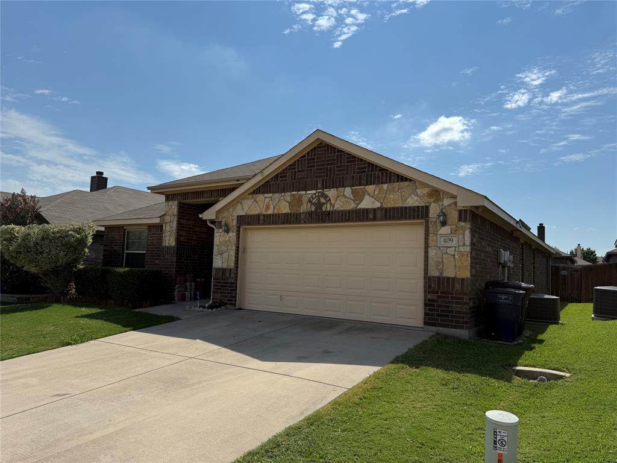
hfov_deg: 71.6
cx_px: 308
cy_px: 232
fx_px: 428
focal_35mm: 24
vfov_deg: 56.8
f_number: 1.78
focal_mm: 6.76
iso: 80
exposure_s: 1/9091
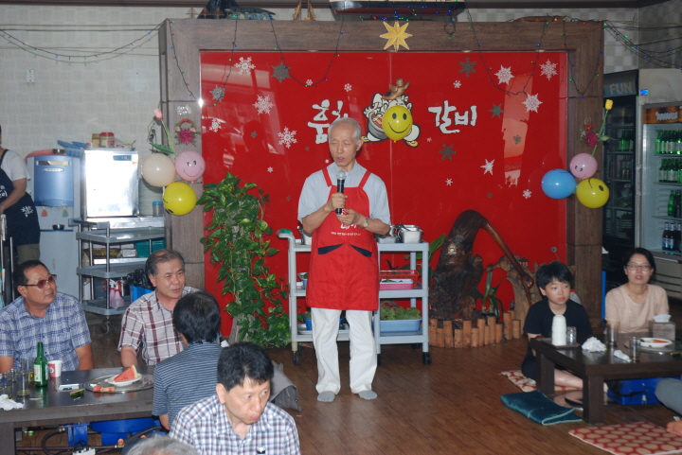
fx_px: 1080
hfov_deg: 35.0
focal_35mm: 57
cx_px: 341
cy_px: 228
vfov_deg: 23.8
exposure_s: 1/60
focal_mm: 38
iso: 200
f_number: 5.6
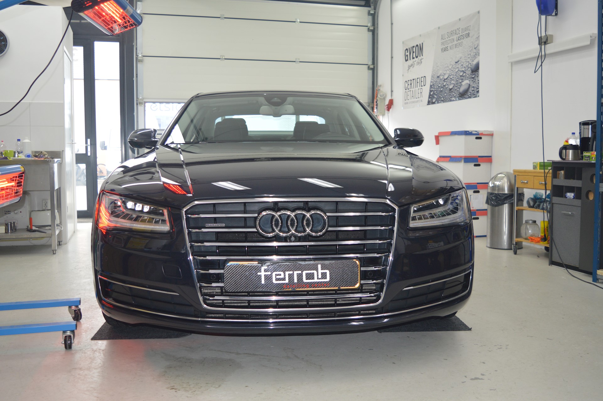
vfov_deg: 36.8
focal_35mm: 36
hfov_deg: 53.2
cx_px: 302
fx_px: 603
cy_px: 200
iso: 400
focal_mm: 24
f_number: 4
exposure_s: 1/80
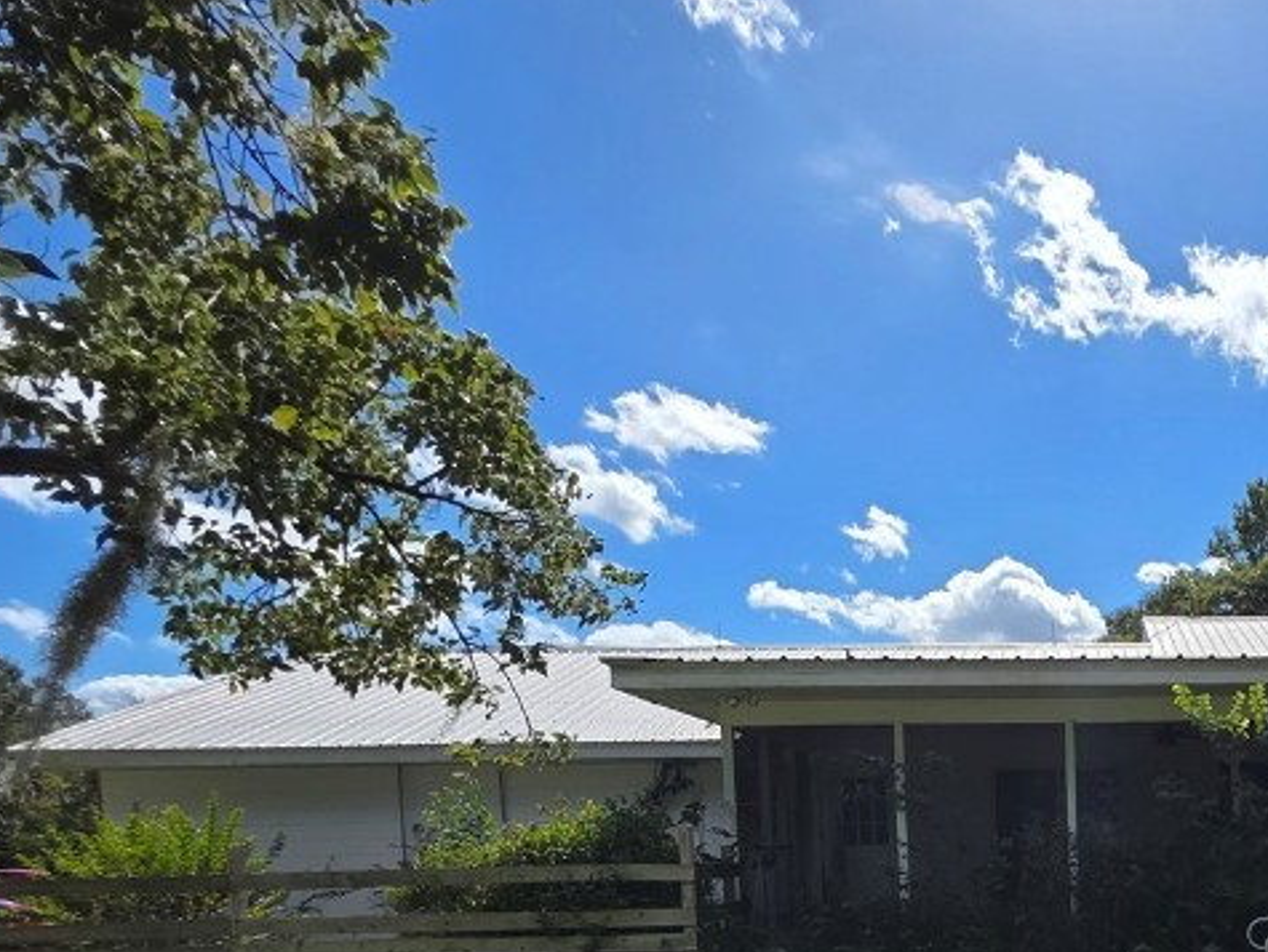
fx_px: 1026
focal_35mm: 28
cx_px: 1201
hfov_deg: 53.2
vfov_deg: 43.6
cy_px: 925
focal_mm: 2.2
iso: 40
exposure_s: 1/3203
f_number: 1.9
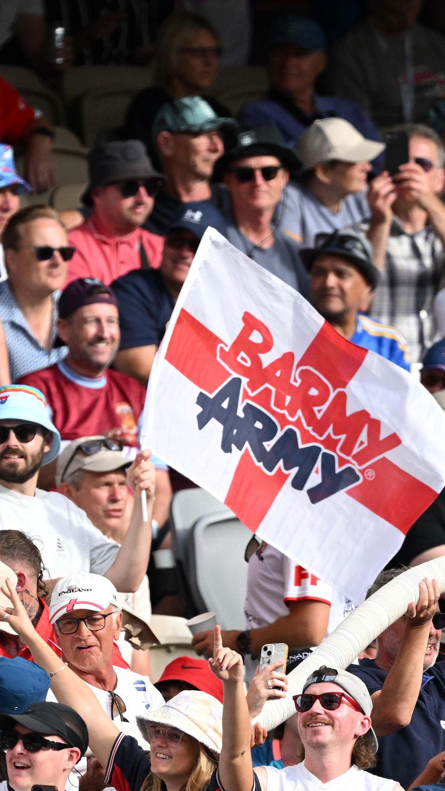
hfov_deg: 0.8
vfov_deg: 1.4
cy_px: 555
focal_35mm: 1586
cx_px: 424
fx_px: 33254
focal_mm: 600
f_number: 5
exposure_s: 1/1600
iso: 800
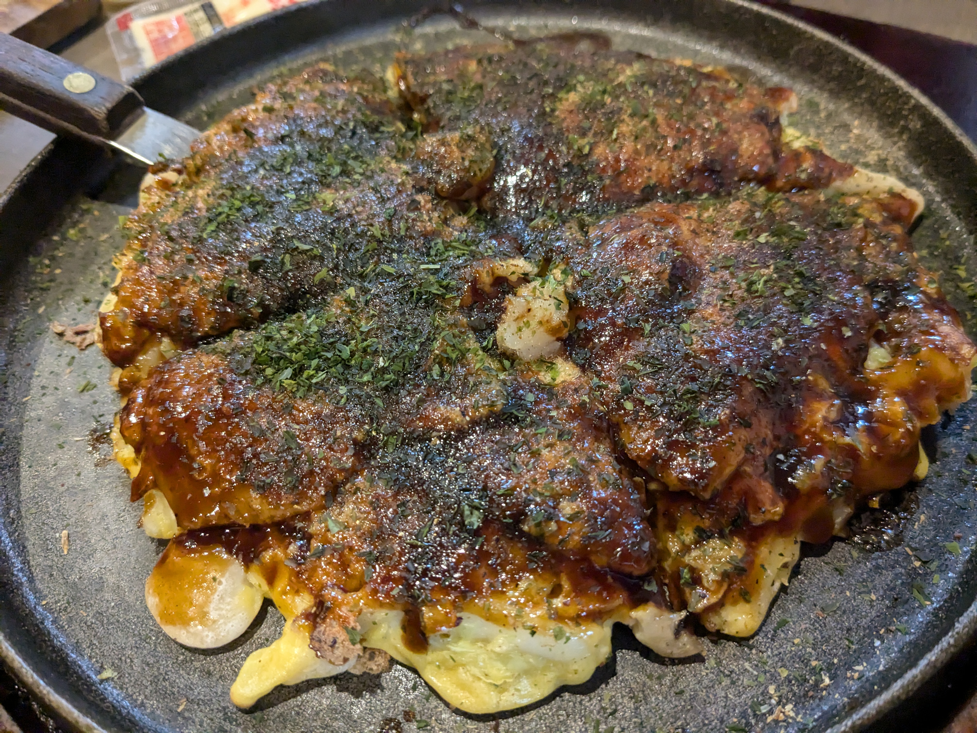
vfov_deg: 51.4
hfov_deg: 65.3
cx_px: 488
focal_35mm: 27
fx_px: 762
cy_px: 366
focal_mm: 4.38
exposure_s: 1/120
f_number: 1.73
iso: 1278
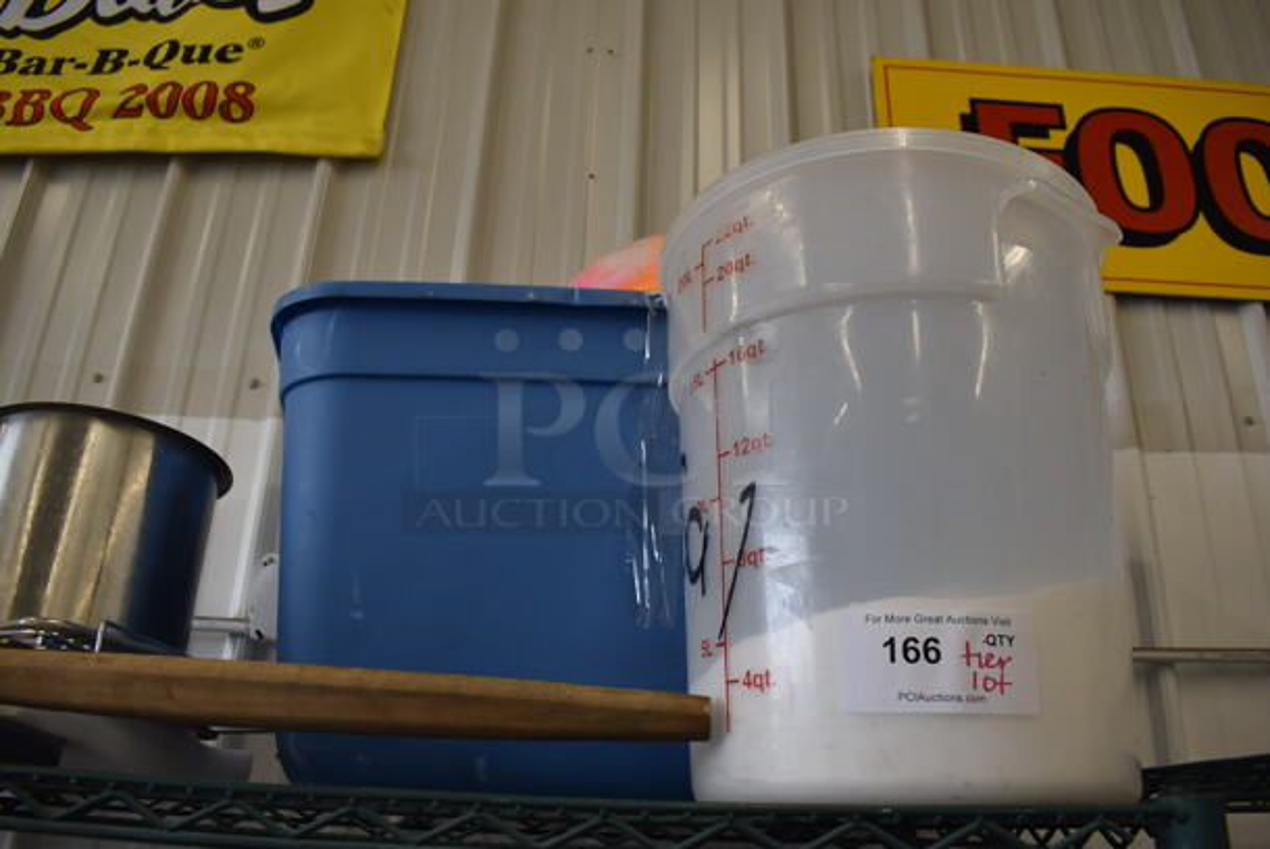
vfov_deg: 48.0
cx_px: 635
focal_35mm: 27
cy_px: 424
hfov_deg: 67.3
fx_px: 953
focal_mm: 18
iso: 360
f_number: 5.6
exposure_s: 1/125
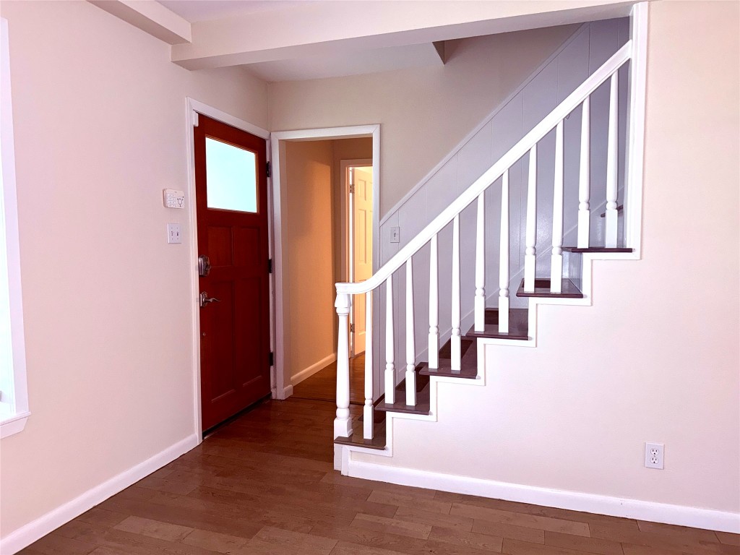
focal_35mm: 24
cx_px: 370
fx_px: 513
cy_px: 278
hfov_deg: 71.6
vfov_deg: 56.8
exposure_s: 1/22
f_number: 1.78
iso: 64
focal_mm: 6.76
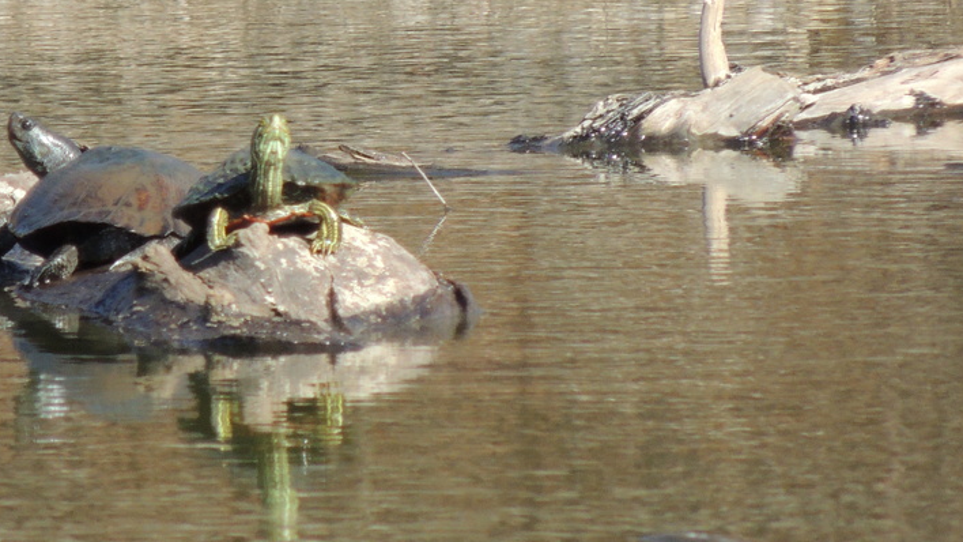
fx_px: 50271
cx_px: 186
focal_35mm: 1969
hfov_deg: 1.1
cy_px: 139
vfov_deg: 0.6
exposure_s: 1/500
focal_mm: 180
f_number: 5.9
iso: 280
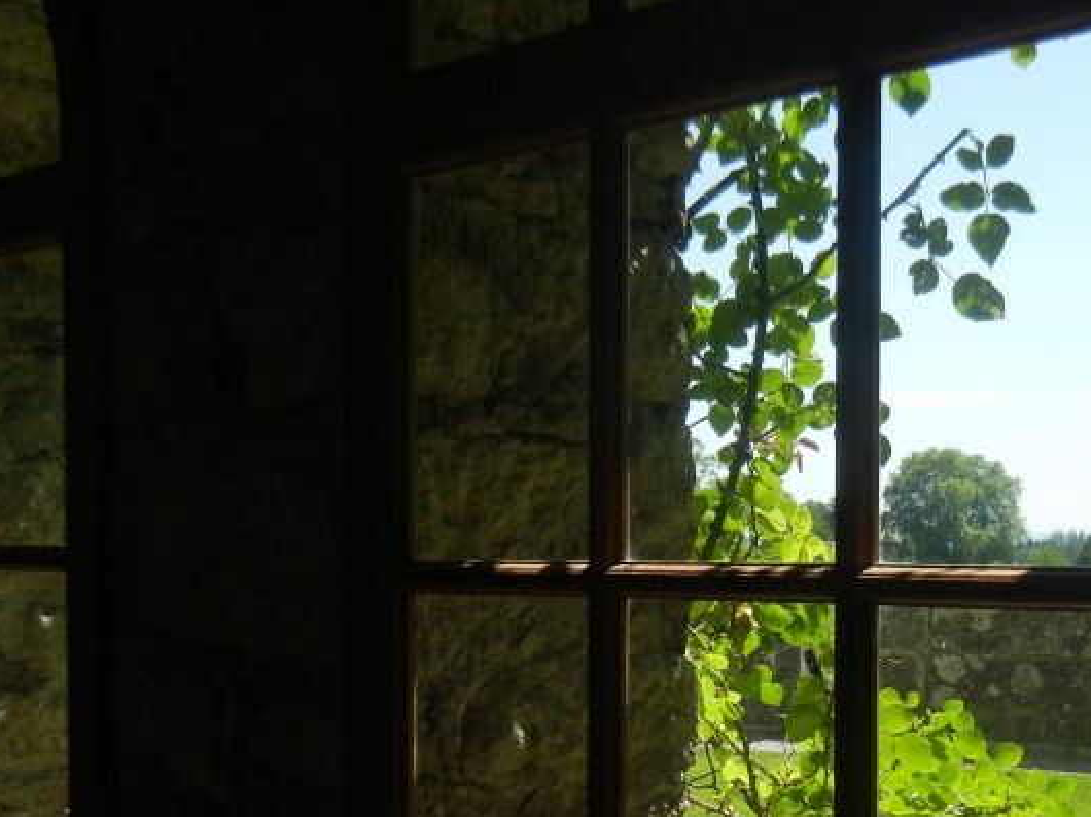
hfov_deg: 32.9
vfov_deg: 25.0
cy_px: 589
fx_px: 1827
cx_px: 747
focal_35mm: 58
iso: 160
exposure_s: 1/215
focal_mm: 5.4
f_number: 7
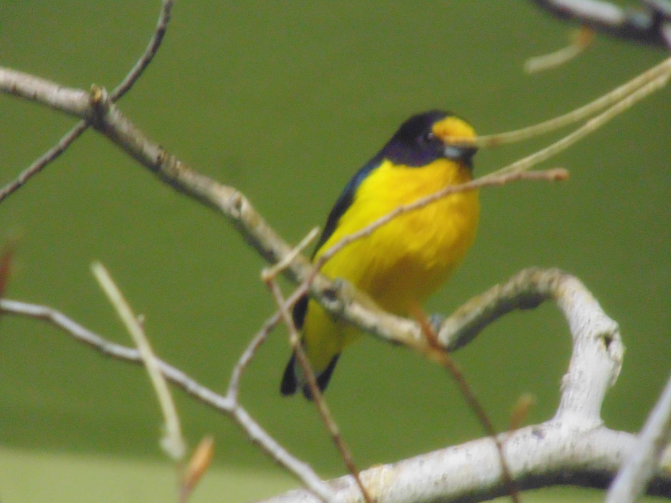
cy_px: 252
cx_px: 336
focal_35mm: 580
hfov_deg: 3.4
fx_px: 11243
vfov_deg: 2.6
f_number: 5.9
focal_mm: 104
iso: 800
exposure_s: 1/30
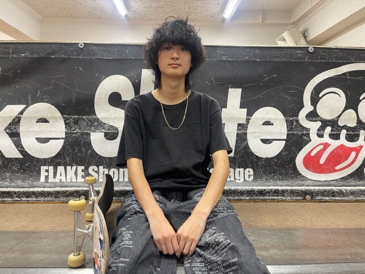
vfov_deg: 53.1
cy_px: 137
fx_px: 274
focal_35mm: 26
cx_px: 182
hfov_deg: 67.3
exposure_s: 1/50
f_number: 1.6
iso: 100
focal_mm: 5.1
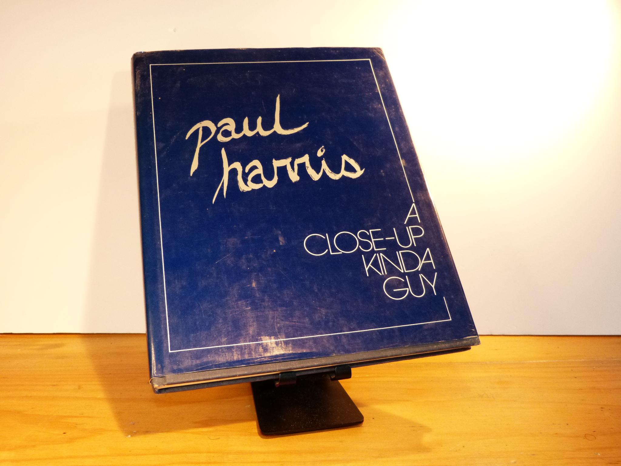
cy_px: 233
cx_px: 310
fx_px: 628
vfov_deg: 40.7
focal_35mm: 35
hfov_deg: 52.6
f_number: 3
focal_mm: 6.2
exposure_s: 1/60
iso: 320
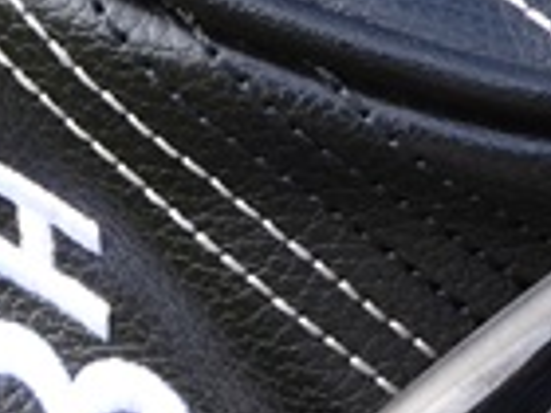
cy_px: 606
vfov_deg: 5.5
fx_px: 4282
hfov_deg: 7.4
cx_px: 429
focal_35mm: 269
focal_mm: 10.3
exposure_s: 1/60
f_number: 4.2
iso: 100
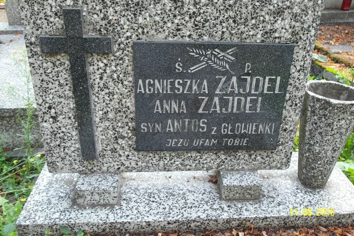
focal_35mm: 32
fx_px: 315
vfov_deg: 41.1
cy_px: 104
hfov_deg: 58.7
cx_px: 179
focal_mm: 6.5
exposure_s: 1/45
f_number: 3.6
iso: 100
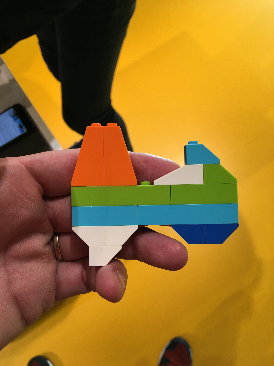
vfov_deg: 61.7
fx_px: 306
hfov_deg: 48.2
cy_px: 183
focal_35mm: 29
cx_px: 137
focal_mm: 4.15
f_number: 2.2
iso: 25
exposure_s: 1/33
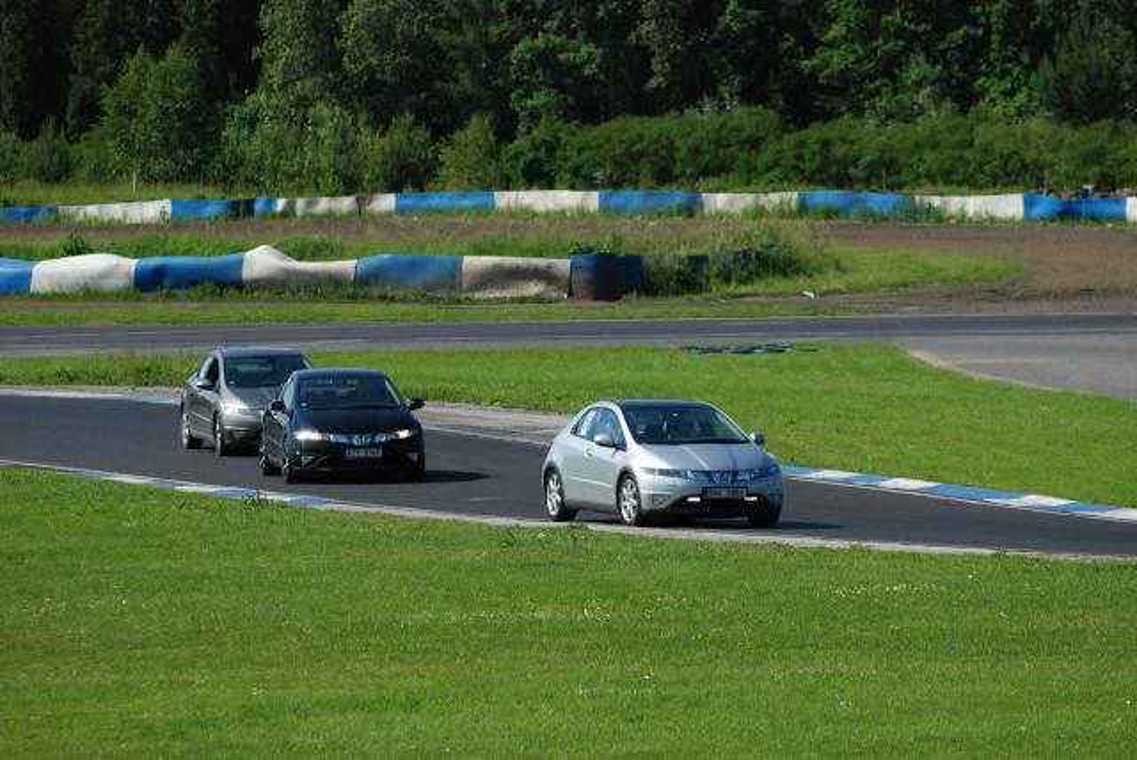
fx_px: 9246
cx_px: 568
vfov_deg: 4.7
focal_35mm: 292
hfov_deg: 7.0
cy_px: 380
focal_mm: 195
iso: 250
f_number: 5.3
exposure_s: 1/1600
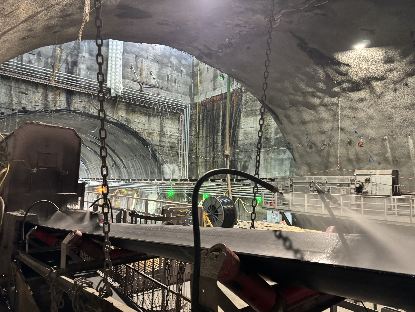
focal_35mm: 24
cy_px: 156
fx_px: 288
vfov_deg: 56.8
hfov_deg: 71.6
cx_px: 208
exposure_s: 1/33
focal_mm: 6.76
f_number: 1.78
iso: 800
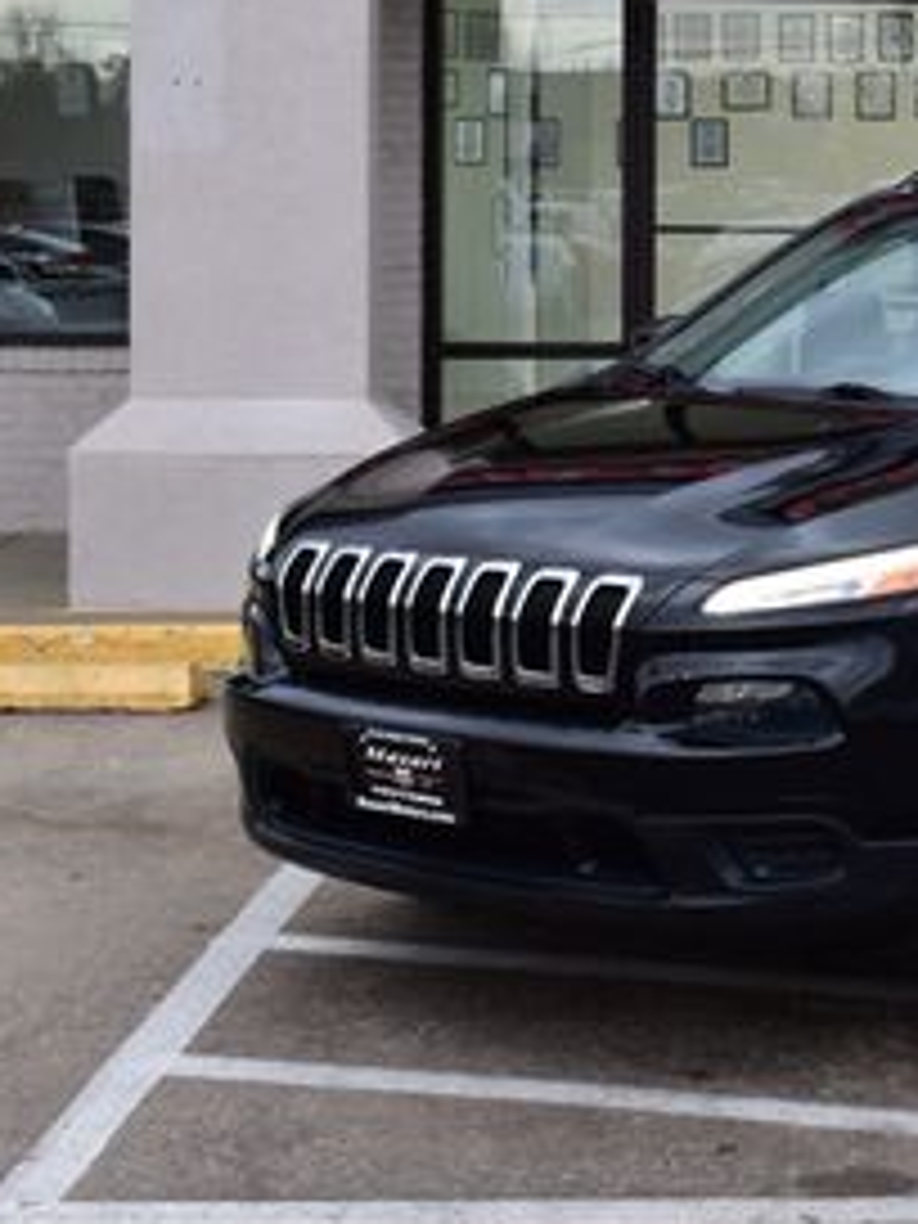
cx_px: 1174
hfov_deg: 14.9
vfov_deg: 20.5
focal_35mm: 95
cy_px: 288
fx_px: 3359
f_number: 7.1
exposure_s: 1/40
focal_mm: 28
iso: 400
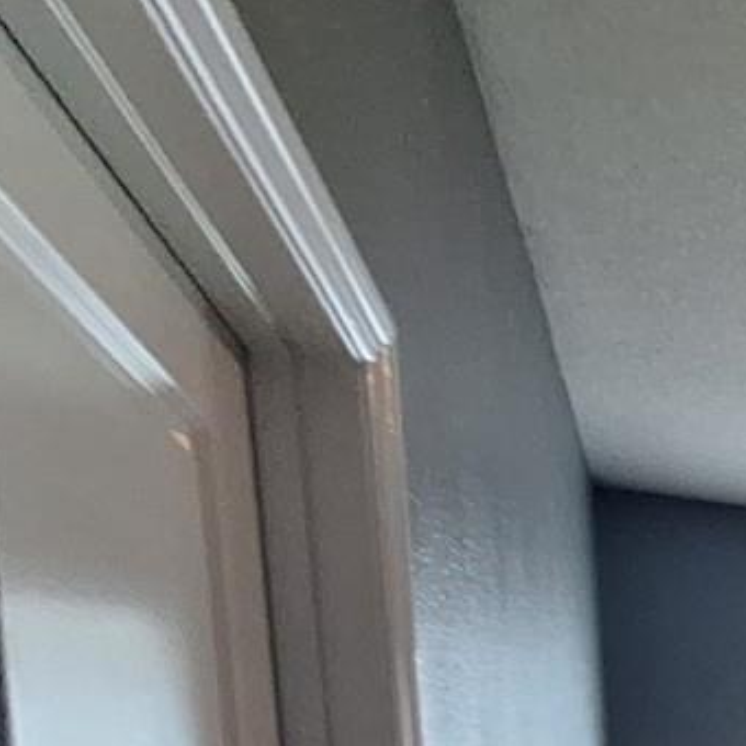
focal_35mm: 54
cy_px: 1134
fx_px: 1317
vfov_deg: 24.3
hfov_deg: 19.4
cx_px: 1463
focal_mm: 1.74
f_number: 2.2
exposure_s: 1/40
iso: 160
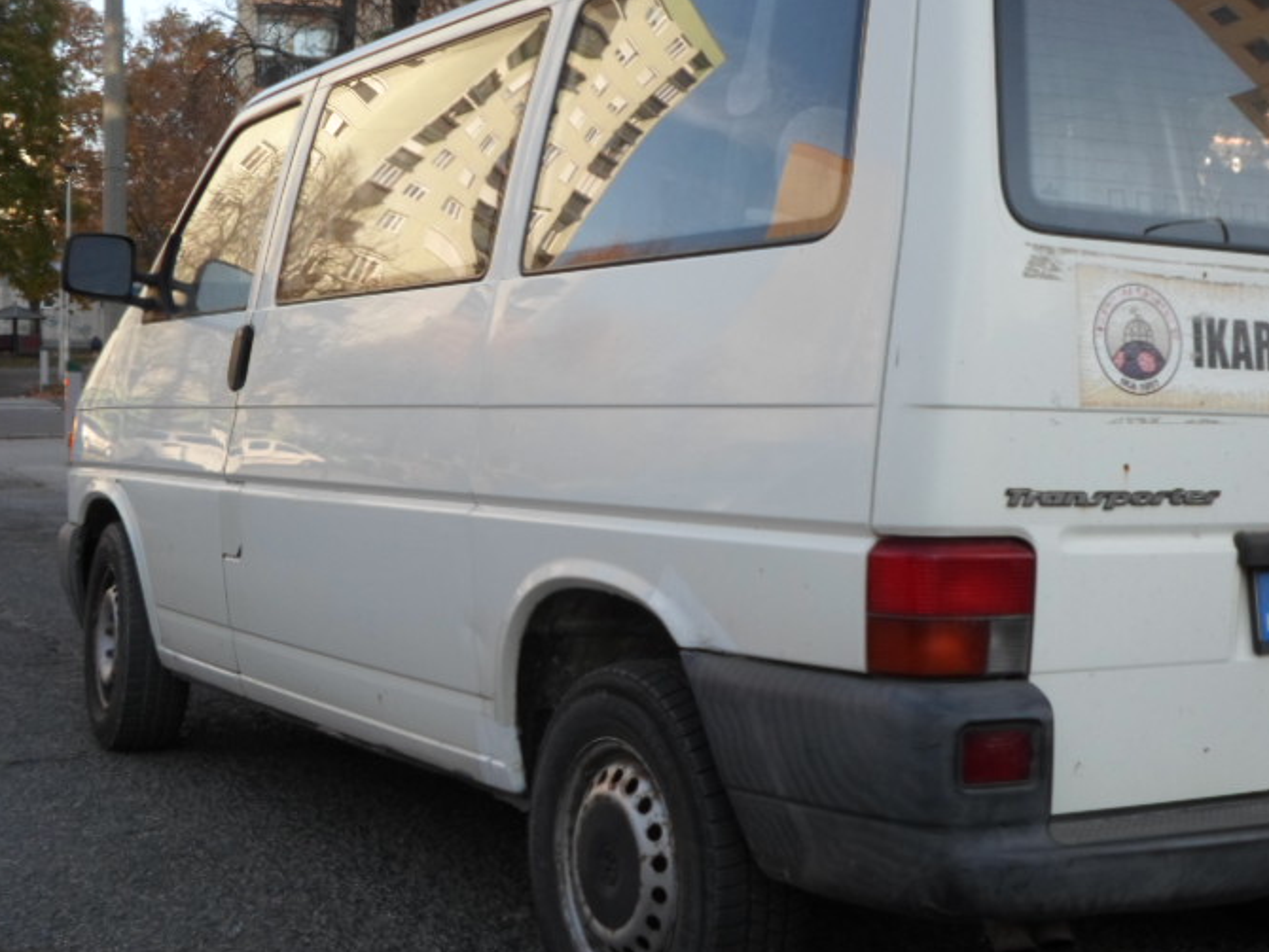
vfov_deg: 26.6
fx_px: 2017
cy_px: 447
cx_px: 858
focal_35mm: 55
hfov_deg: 34.6
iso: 80
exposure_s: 1/350
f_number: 3
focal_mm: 6.5
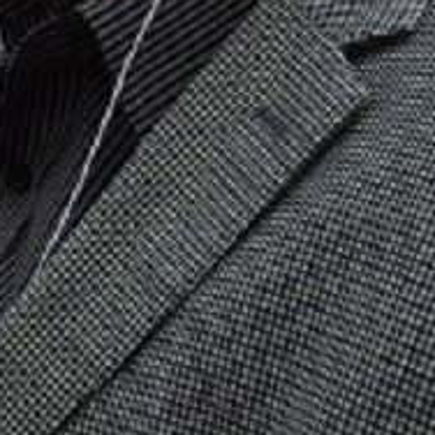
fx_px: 2005
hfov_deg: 10.5
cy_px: -43
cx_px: -629
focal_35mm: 141
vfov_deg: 12.2
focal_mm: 5.3
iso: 80
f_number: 3.1
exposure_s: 1/640
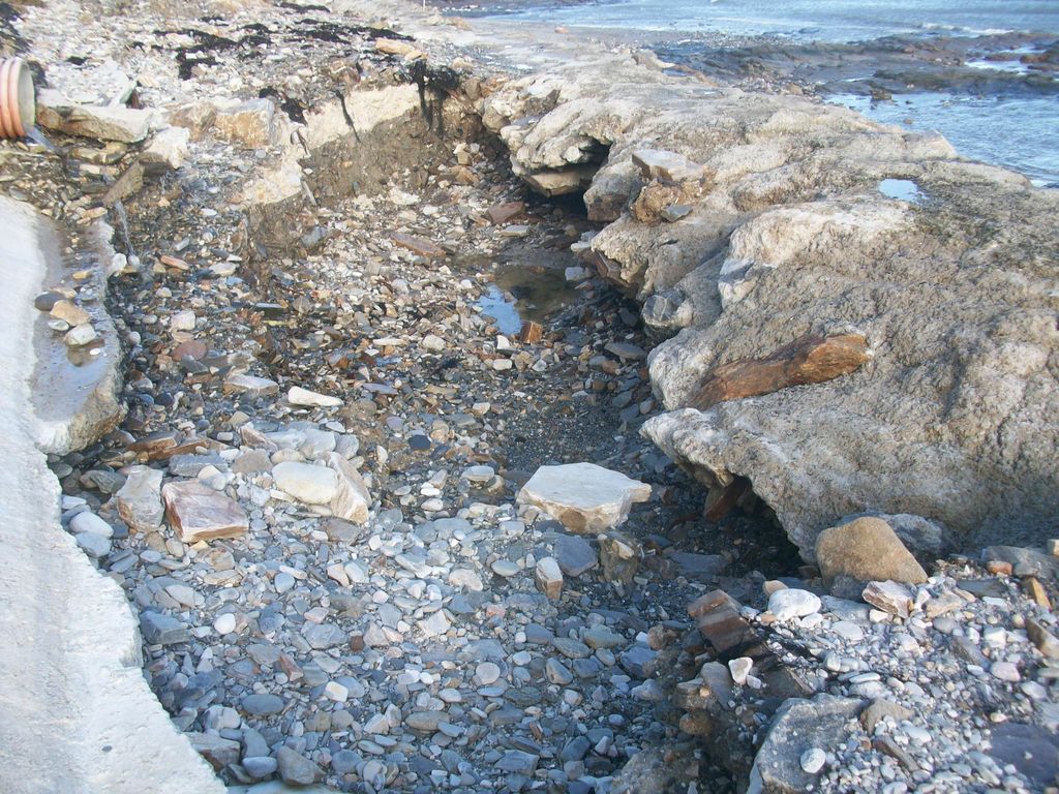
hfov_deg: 54.0
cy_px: 397
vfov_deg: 41.8
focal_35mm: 34
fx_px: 1040
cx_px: 530
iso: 64
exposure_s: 1/198
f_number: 2.8
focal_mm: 5.7
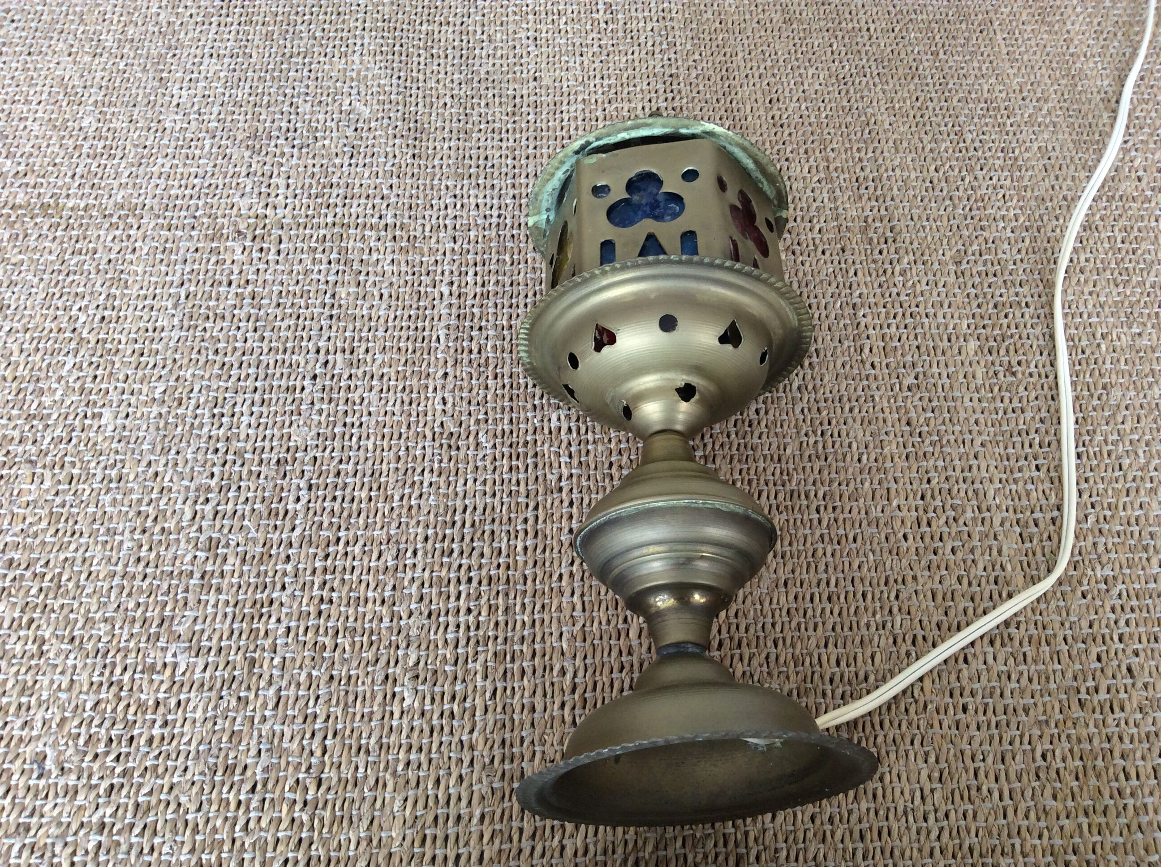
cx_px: 580
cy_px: 434
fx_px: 1072
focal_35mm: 32
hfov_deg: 56.9
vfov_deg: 44.1
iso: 50
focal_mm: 3.3
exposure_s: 1/25
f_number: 2.4
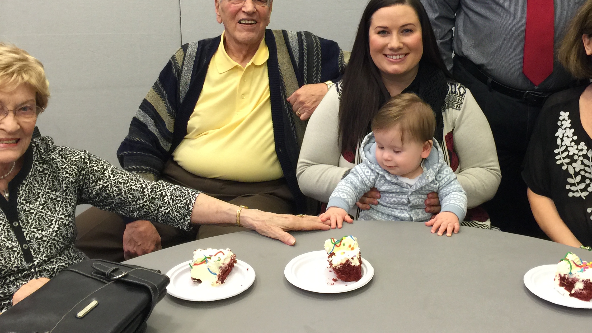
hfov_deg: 44.4
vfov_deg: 25.5
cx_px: 346
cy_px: 68
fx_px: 722
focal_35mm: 46
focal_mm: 4.15
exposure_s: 1/15
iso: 64
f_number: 2.2
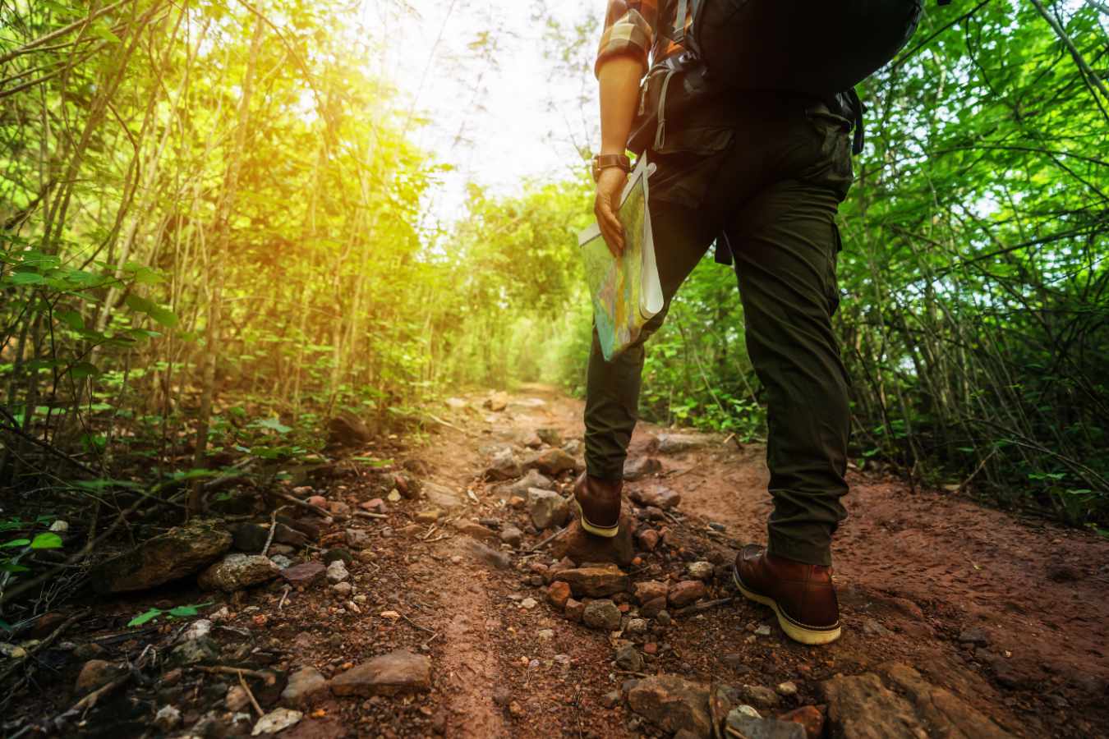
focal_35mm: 18
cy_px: 370
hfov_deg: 90.0
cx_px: 554
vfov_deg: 67.4
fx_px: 554
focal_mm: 18
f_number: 2.8
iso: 400
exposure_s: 1/500
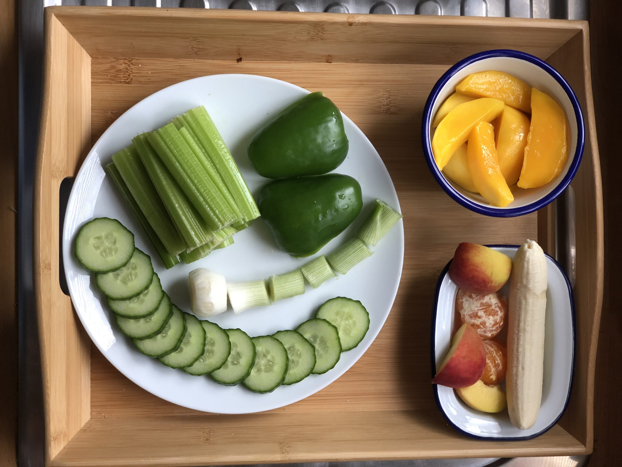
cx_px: 311
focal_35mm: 52
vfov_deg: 28.0
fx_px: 934
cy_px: 234
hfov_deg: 36.8
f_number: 2.4
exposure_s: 1/60
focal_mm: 6
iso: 40
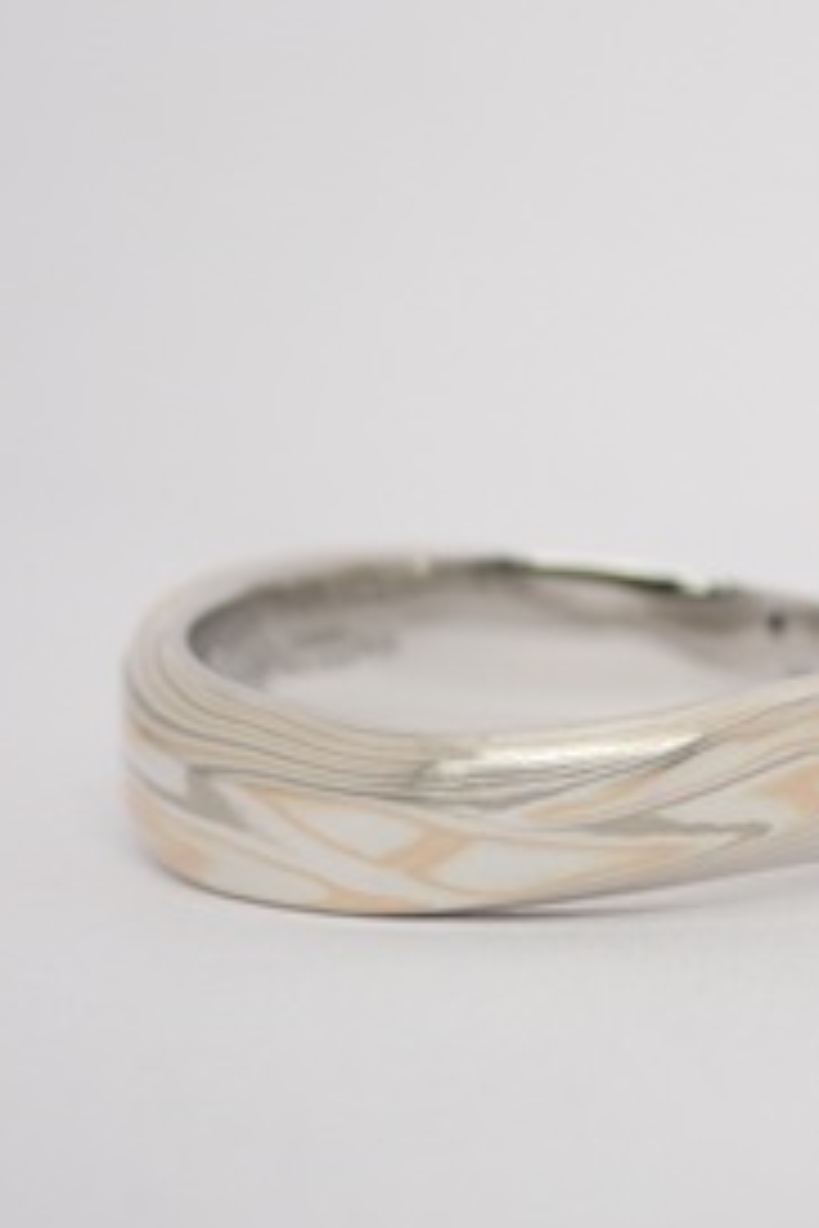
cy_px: 708
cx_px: 886
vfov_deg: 15.5
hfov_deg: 10.3
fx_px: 4504
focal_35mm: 132
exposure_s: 1/160
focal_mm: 13.65
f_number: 4.1
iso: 200
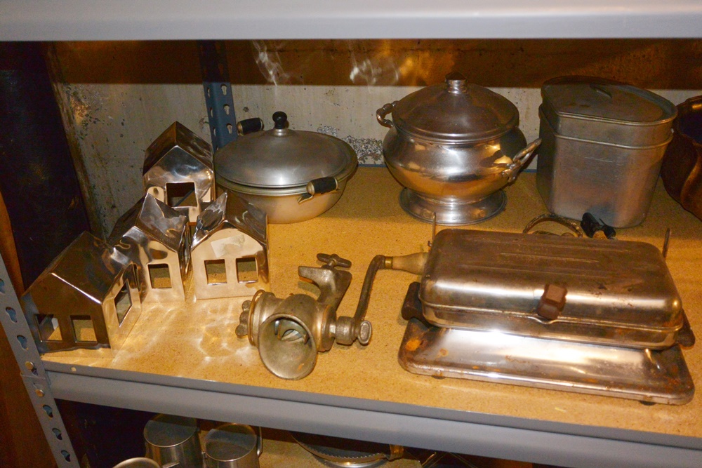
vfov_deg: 41.1
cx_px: 351
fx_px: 624
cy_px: 234
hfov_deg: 58.7
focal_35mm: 32
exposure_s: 1/15
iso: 320
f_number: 3.8
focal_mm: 12.2
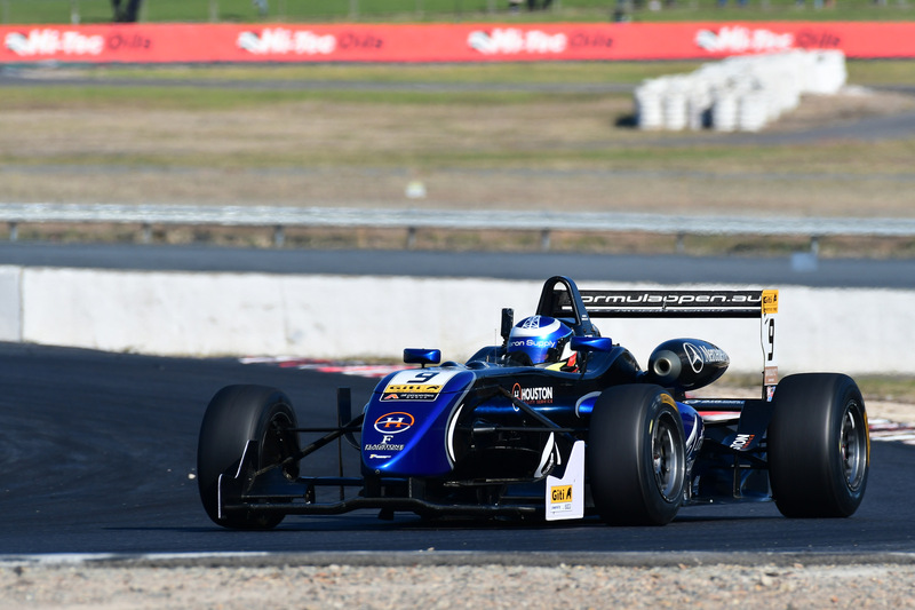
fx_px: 18295
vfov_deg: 1.9
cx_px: 458
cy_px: 305
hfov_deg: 2.9
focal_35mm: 720
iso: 320
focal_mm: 480
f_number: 10
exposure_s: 1/640
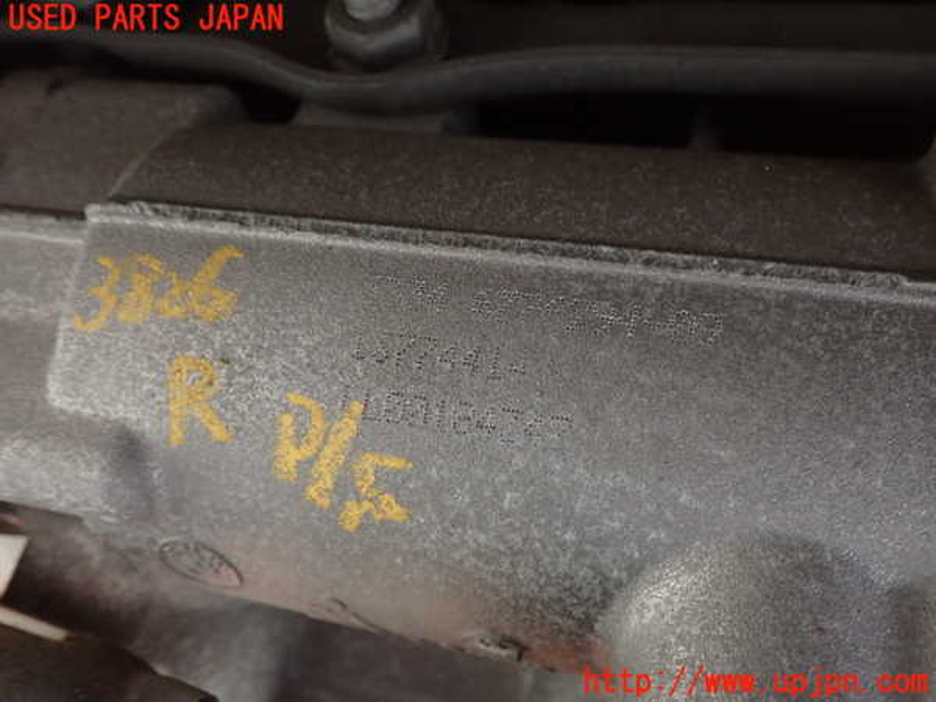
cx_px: 468
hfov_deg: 60.0
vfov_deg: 46.8
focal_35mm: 30
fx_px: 811
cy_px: 351
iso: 200
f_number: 2.3
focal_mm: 5.4
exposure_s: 1/50
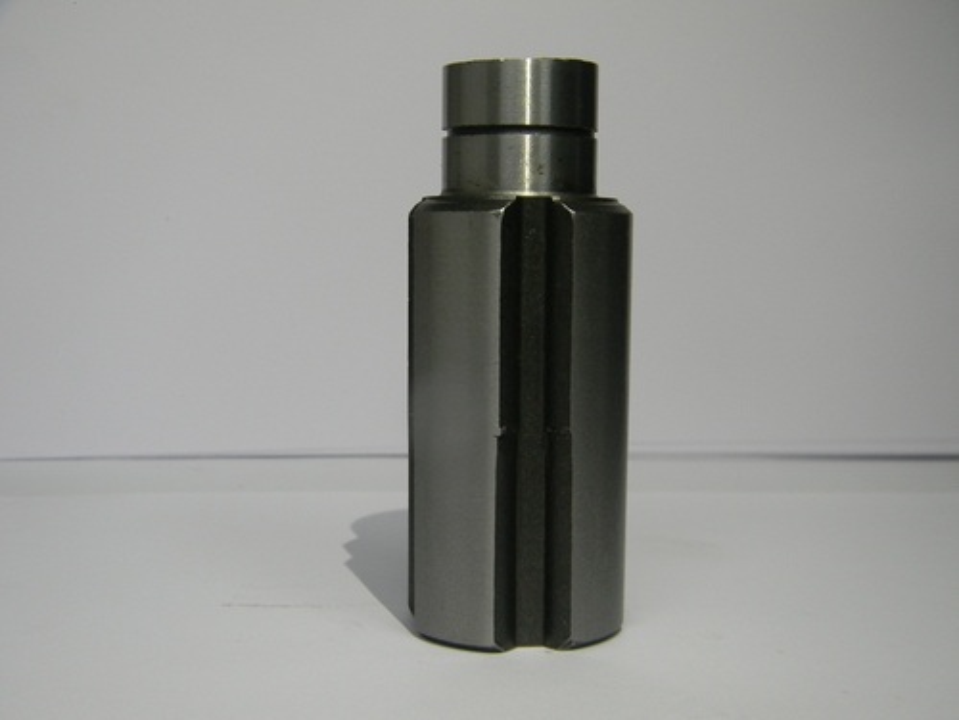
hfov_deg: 40.4
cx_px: 480
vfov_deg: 30.9
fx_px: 1302
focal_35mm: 47
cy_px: 360
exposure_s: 1/30
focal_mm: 8.6
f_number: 3.9
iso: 178
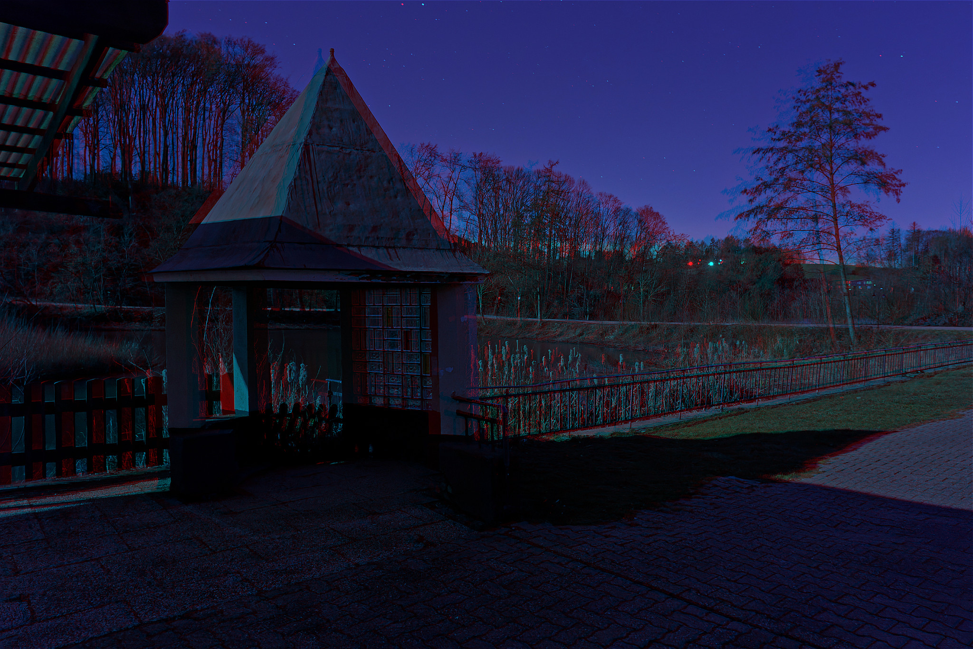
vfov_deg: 53.1
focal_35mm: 24
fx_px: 649
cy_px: 324
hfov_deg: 73.7
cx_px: 486
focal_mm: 16
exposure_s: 20
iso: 1600
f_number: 5.6
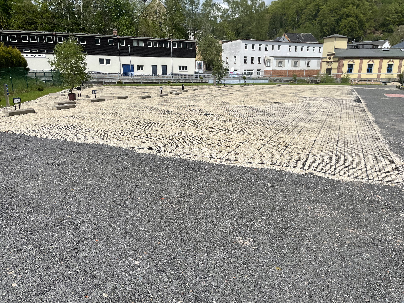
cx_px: 202
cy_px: 152
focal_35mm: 26
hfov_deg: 67.3
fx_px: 303
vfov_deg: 53.1
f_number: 1.6
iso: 32
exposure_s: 1/5556
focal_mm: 4.2
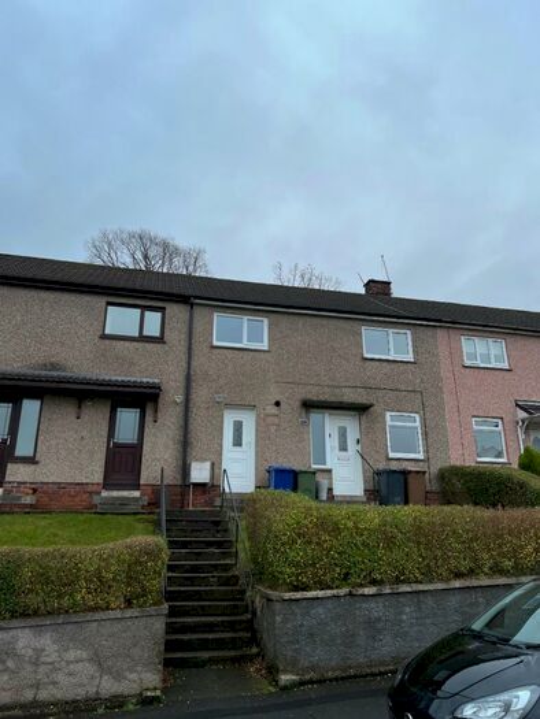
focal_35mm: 26
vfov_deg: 67.3
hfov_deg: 53.1
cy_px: 360
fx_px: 541
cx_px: 270
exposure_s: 1/1058
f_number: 1.5
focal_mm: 5.7
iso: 50
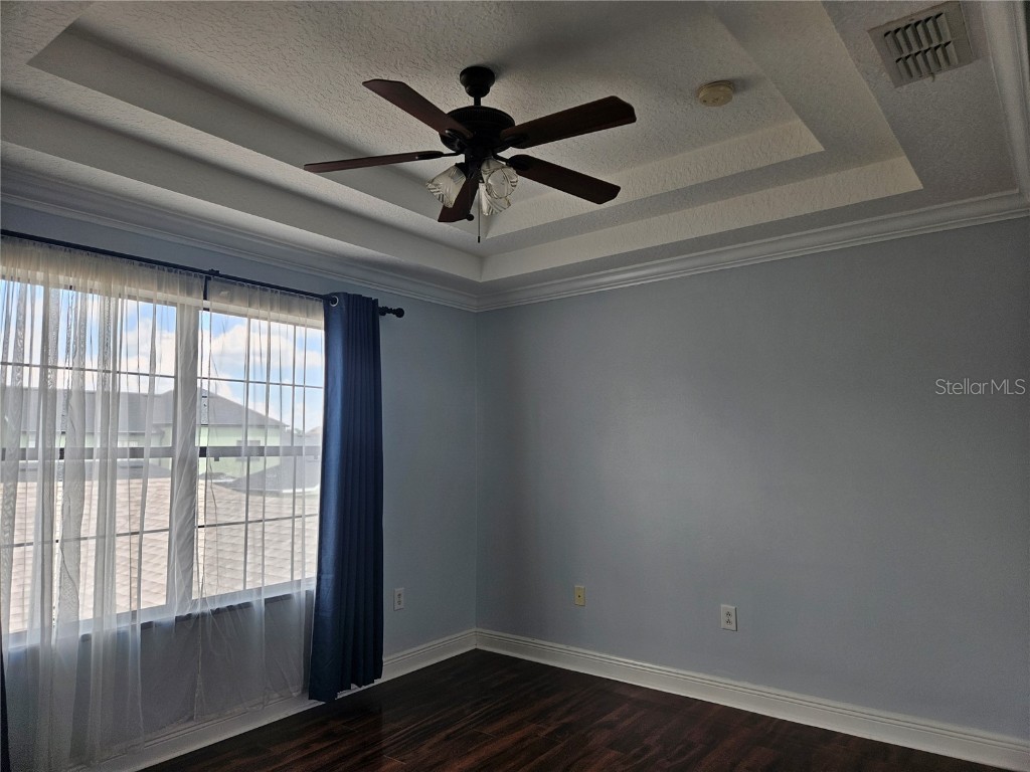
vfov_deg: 58.9
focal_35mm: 23
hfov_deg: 73.9
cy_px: 386
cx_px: 515
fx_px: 684
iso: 40
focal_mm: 5.4
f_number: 1.8
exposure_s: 1/120
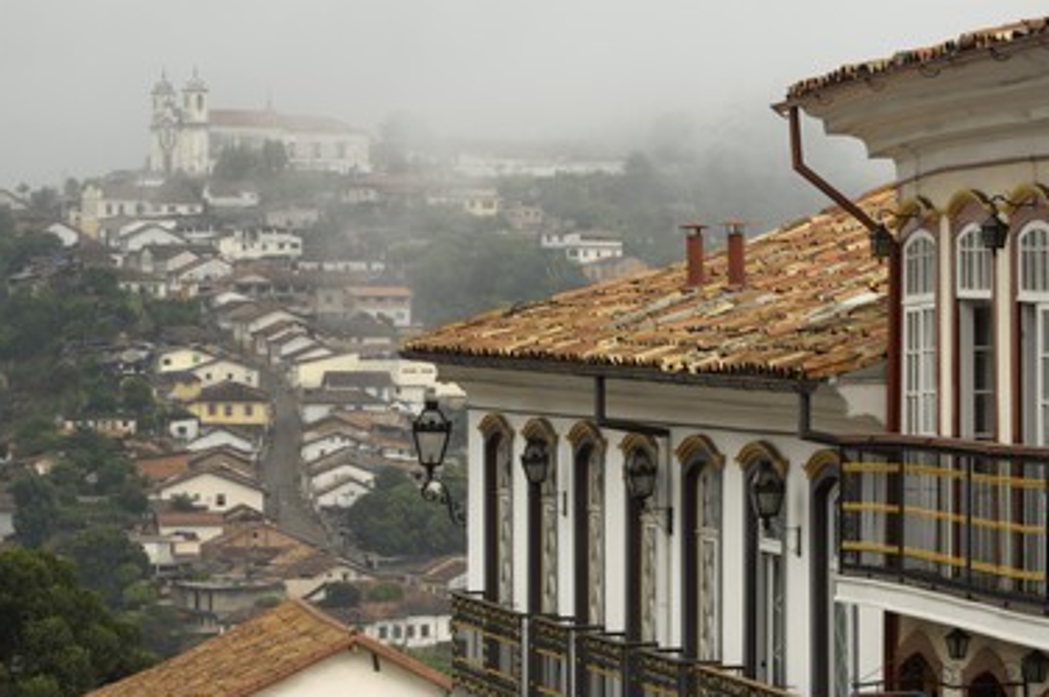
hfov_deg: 12.9
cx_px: 551
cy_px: 335
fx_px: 4645
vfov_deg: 8.6
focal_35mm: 160
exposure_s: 1/20
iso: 100
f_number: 10
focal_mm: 95
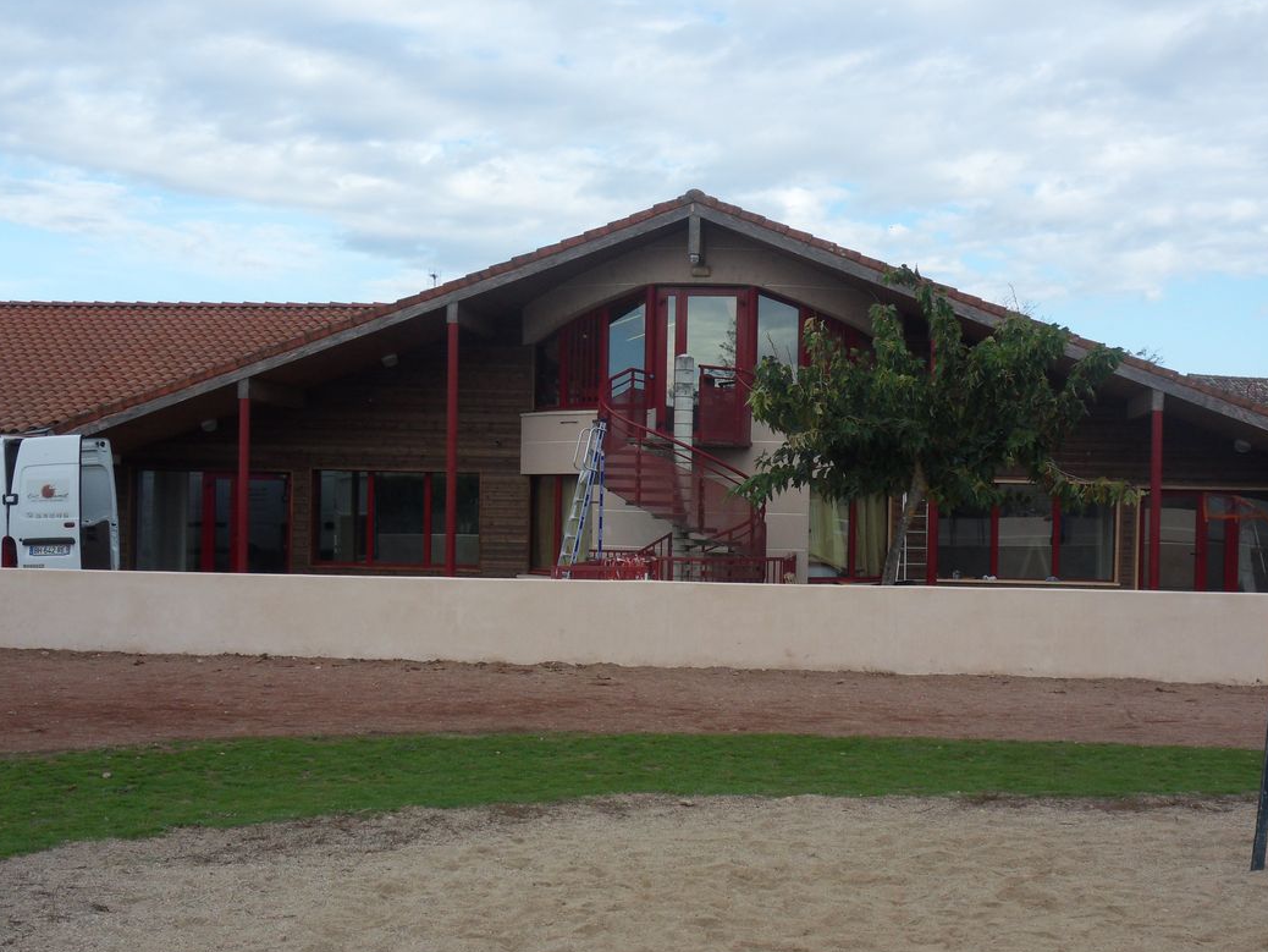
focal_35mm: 52
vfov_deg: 28.0
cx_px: 723
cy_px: 499
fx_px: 1905
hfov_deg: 36.7
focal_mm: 7.9
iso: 80
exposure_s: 1/350
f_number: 4.2
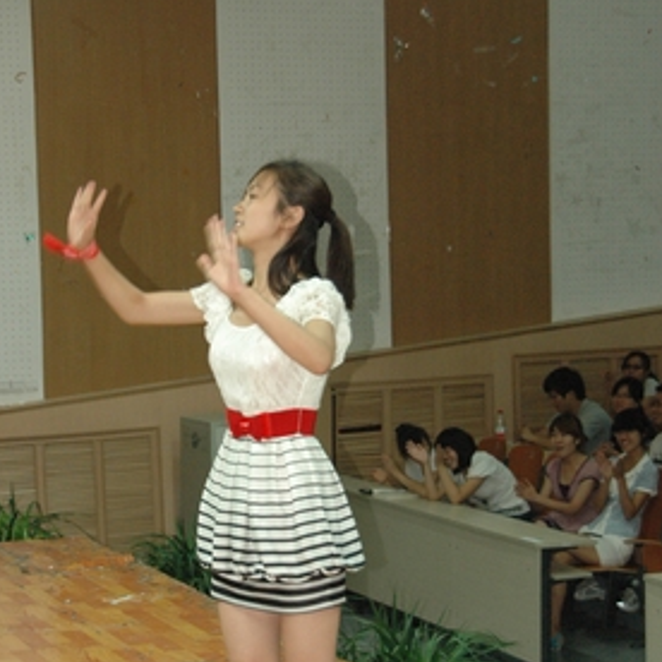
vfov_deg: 18.6
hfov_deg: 18.7
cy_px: 432
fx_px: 2012
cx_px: 330
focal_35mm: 93
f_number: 5
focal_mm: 48
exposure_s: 1/125
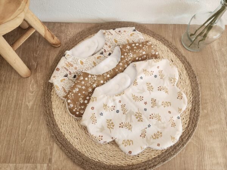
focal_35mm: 23
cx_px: 114
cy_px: 85
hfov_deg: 73.9
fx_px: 151
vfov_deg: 58.9
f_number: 1.8
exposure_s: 1/182
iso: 125
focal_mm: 6.4
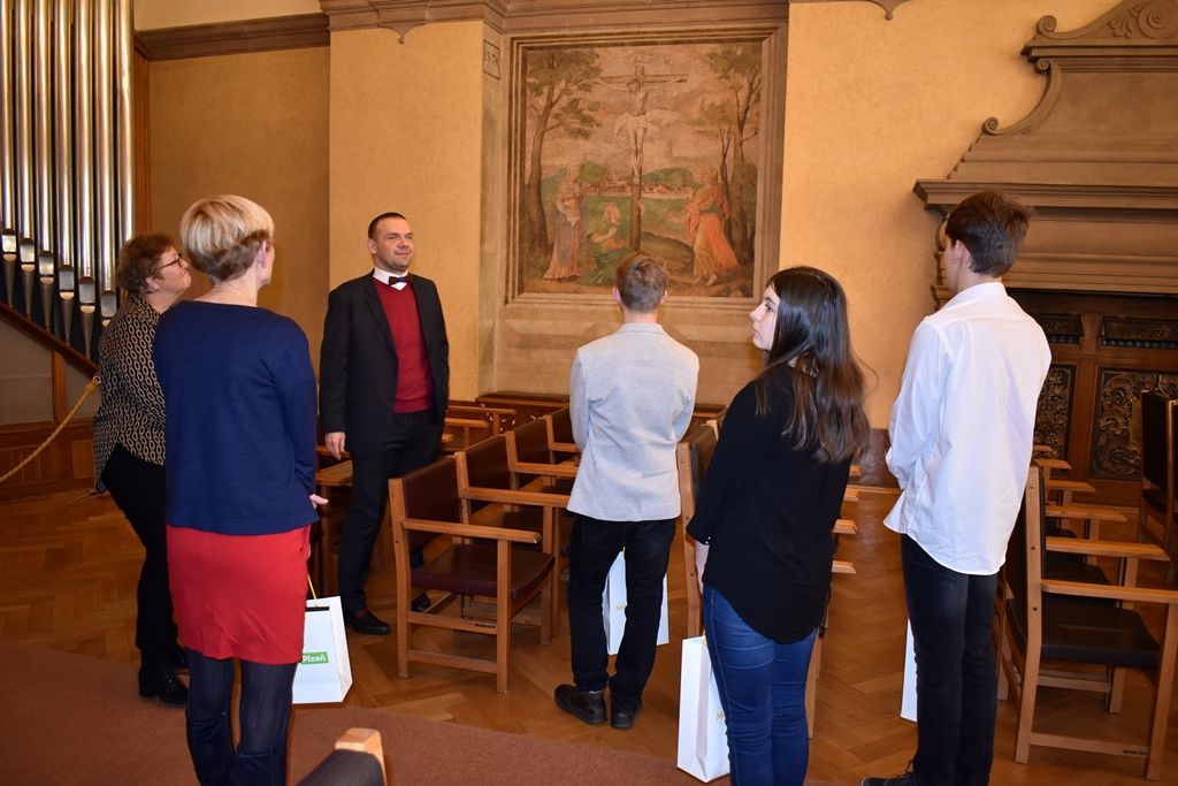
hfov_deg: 67.4
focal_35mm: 27
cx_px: 589
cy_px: 393
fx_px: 884
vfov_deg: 47.9
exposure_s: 1/60
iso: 900
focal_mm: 18
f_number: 3.5
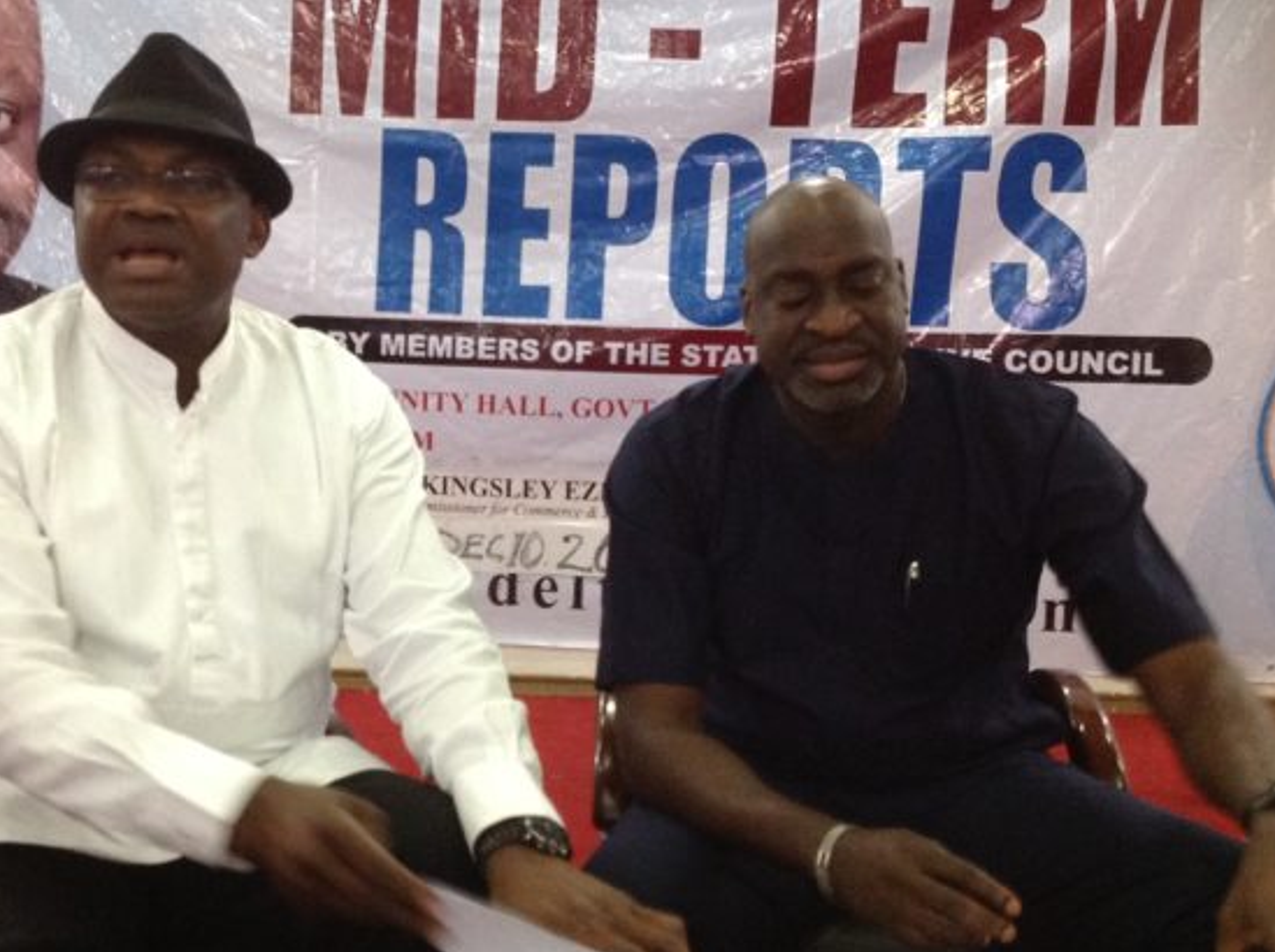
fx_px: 1802
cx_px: 464
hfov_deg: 38.7
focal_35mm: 49
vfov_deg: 29.6
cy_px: 476
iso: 320
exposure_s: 1/15
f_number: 2.4
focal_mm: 4.28
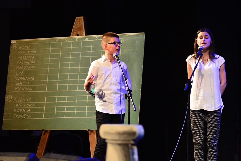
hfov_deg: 15.2
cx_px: 120
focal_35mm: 135
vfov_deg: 10.2
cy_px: 80
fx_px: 904
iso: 2000
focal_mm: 135
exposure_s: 1/80
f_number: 4
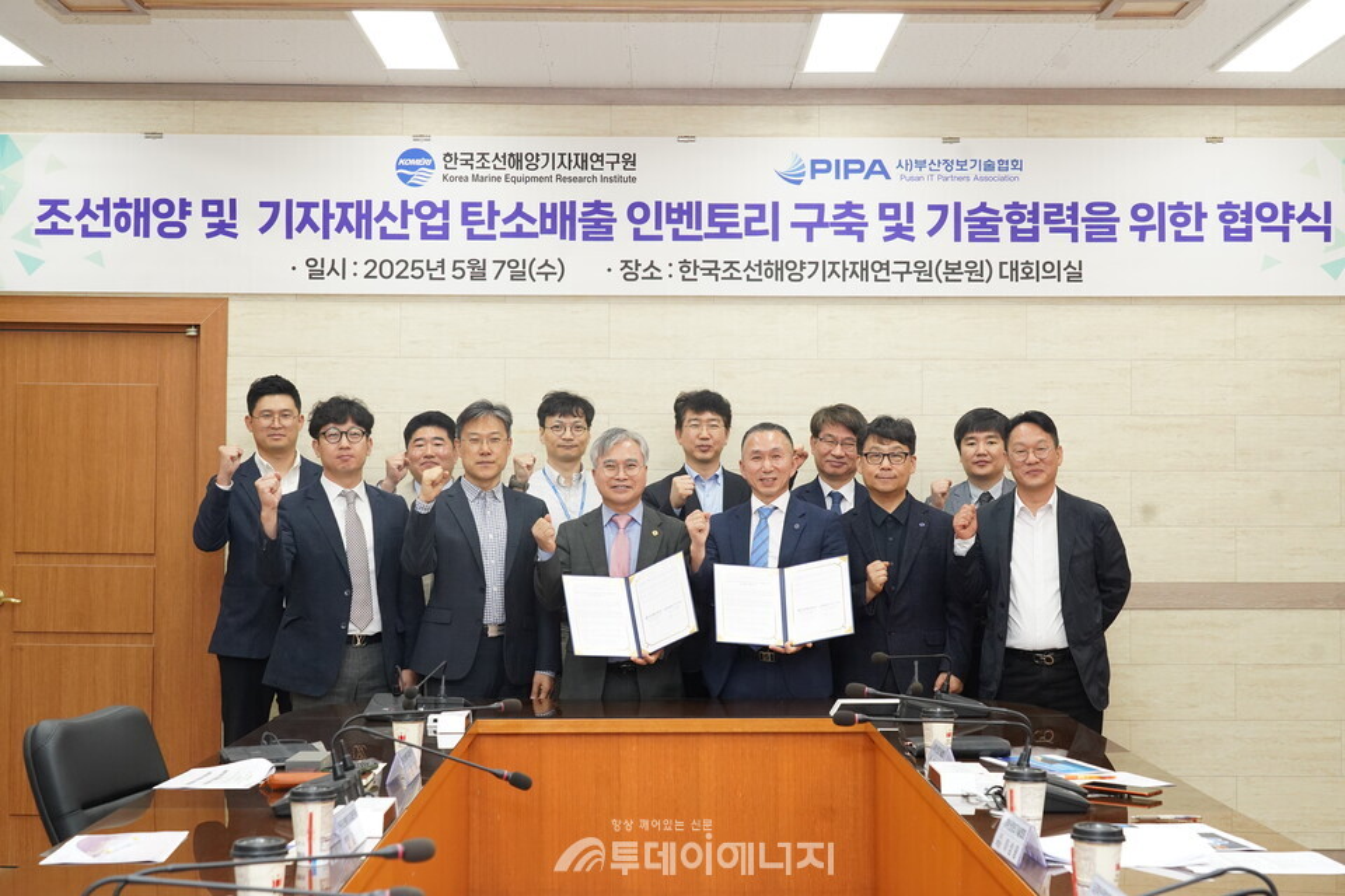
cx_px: 672
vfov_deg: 26.0
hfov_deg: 38.2
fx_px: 1943
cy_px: 448
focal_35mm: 52
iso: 3200
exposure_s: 1/200
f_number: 7.1
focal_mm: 52
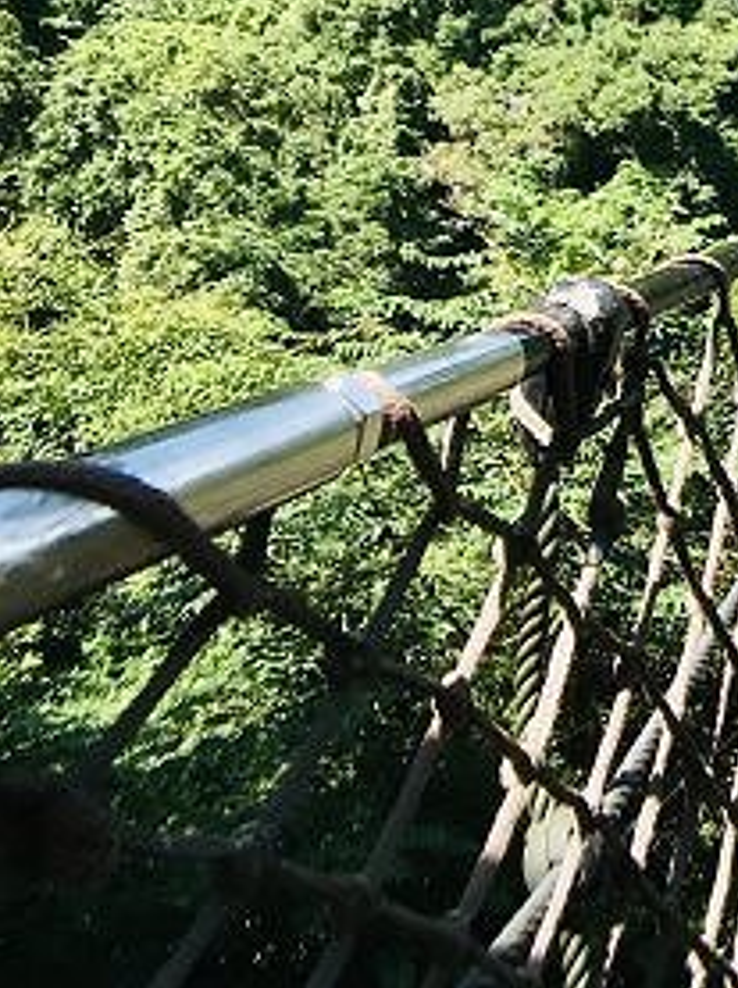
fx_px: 2308
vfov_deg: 22.8
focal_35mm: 81
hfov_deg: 16.7
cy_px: -93
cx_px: 1066
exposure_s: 1/1277
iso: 20
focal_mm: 3.99
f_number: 1.8
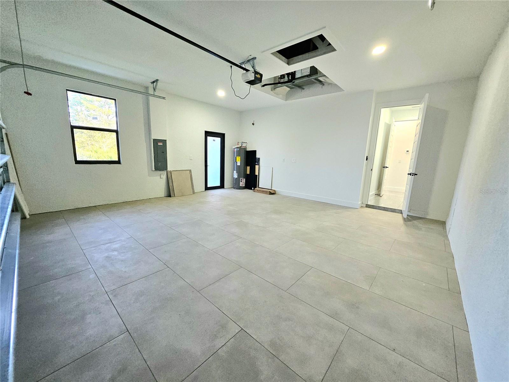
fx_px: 191
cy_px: 191
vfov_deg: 89.9
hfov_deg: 106.2
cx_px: 254
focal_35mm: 13
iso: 250
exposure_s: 1/60.2
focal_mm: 1.74
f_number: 2.2
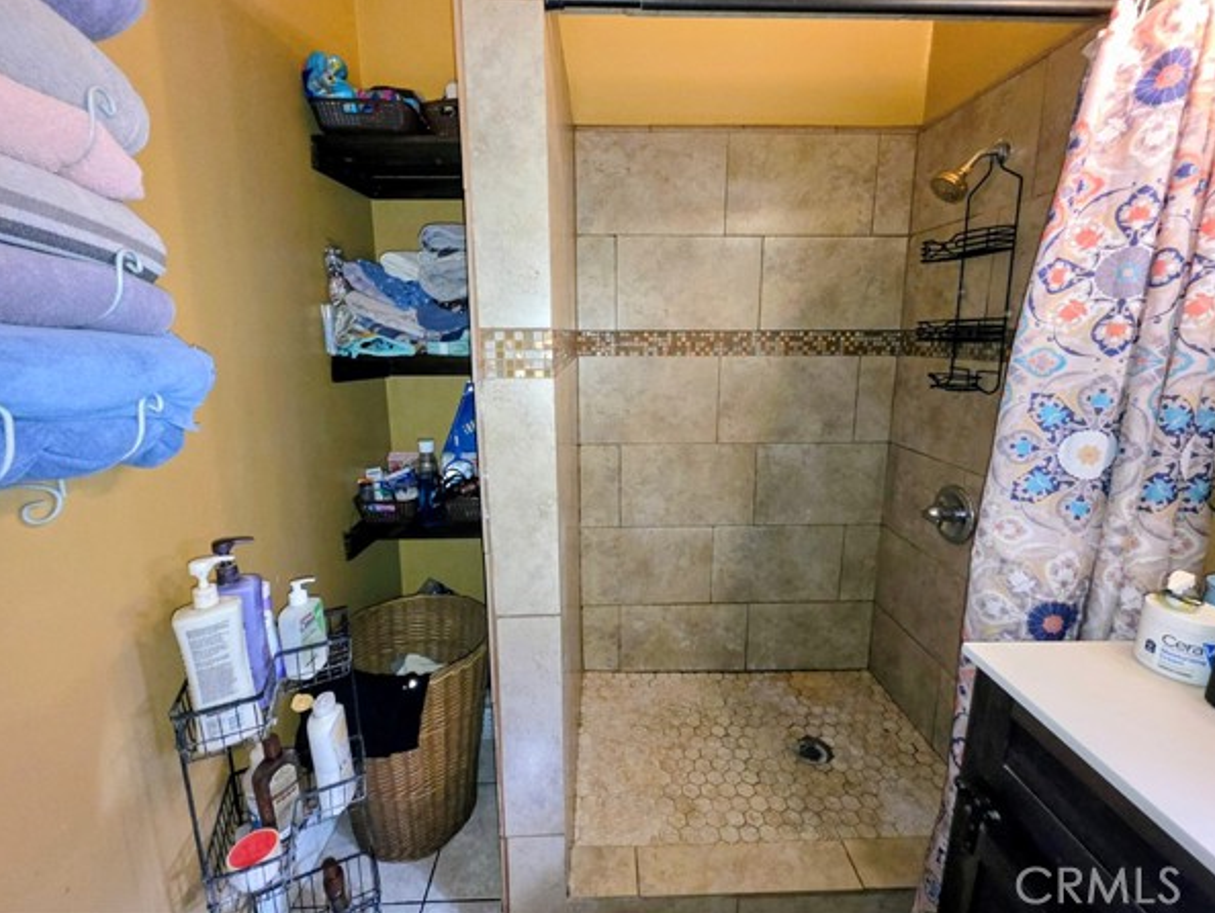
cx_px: 614
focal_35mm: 14
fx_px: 492
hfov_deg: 102.0
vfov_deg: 85.6
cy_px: 424
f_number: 1.9
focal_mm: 2.2
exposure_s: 1/40
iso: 250
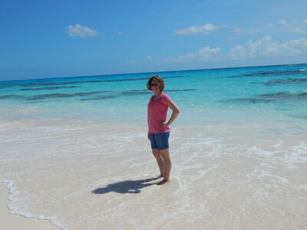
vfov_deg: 37.7
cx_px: 154
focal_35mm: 38
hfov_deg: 49.0
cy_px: 115
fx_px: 337
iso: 125
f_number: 6.9
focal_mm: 6.8
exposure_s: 1/800
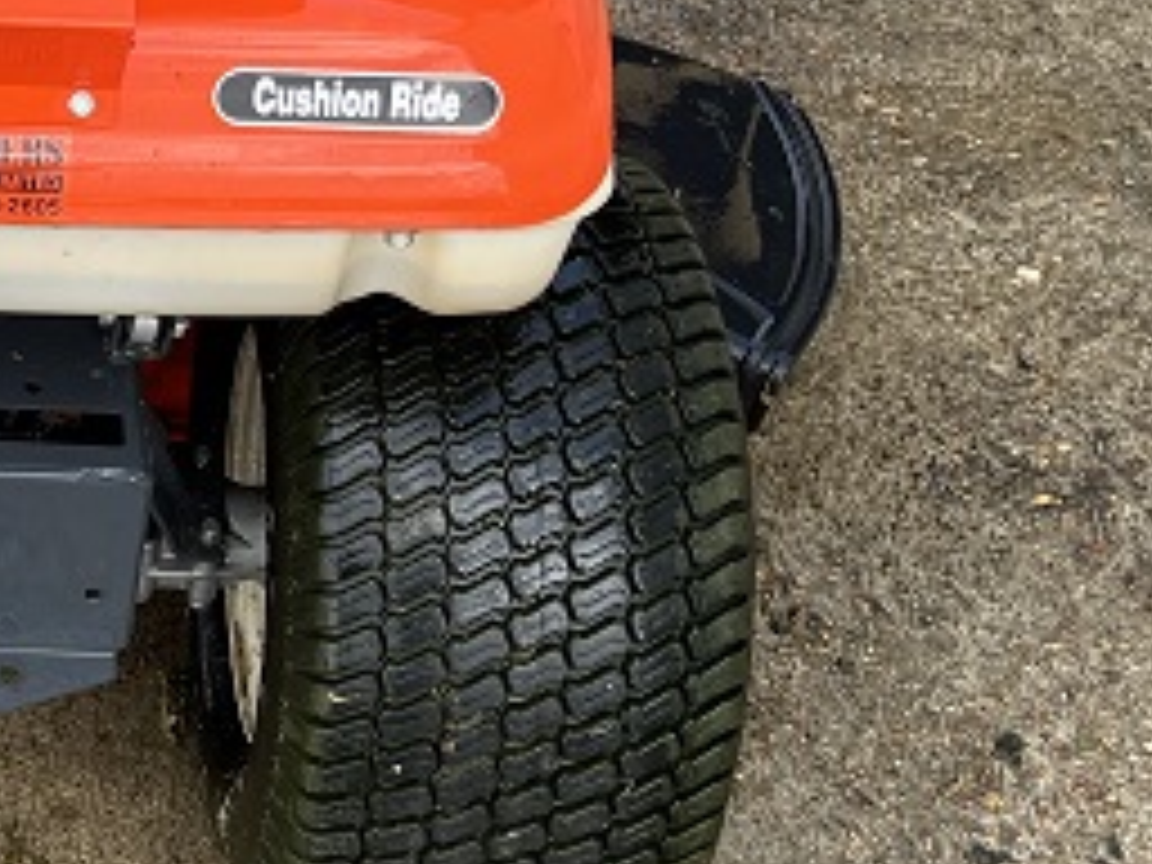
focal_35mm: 82
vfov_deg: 17.7
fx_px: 2729
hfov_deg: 22.0
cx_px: -245
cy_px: 56
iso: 50
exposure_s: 1/598
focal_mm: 5.1
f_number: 1.6
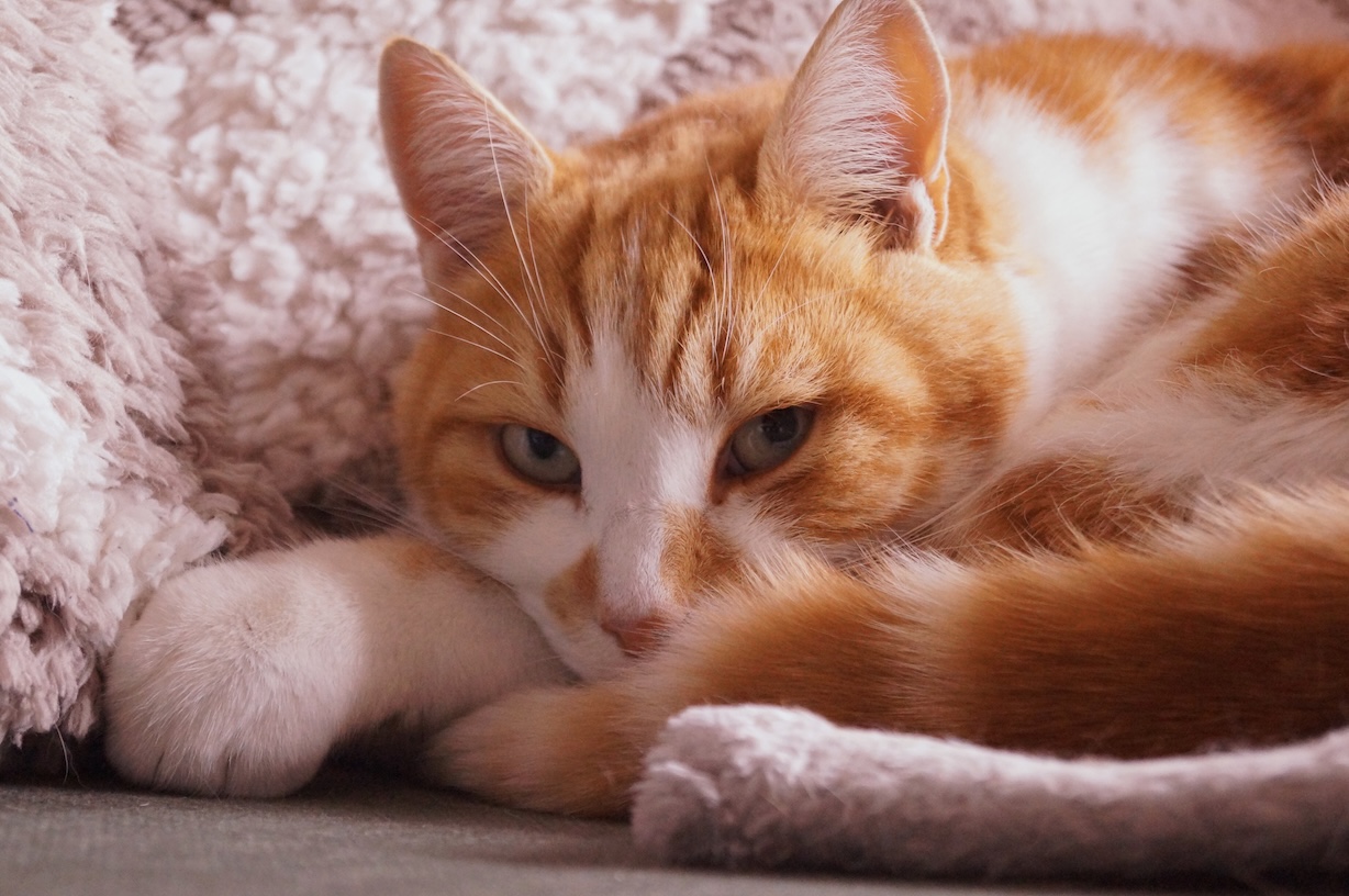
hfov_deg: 24.6
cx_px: 674
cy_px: 448
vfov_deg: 16.5
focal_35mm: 82
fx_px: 3088
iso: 3200
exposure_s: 1/20
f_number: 5.6
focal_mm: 55
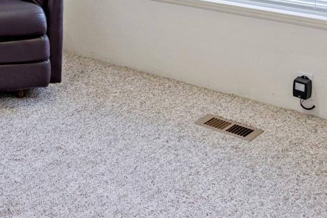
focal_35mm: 68
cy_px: -154
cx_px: 57
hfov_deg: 28.9
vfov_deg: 17.0
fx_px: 617
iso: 100
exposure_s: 2.5
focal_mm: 14
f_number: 9
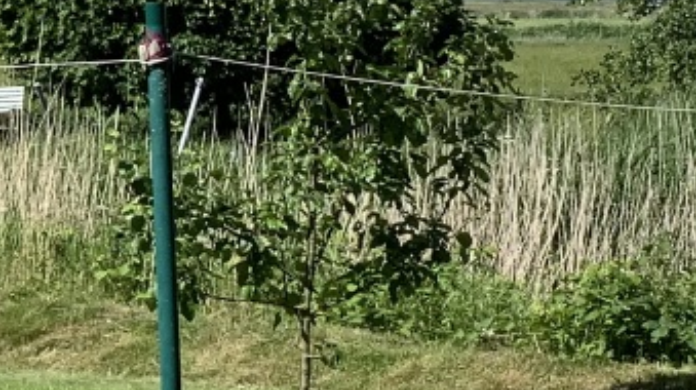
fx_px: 4628
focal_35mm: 251
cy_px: 615
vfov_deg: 4.8
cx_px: 1100
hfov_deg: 8.4
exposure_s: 1/999
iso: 16
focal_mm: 6
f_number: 2.4
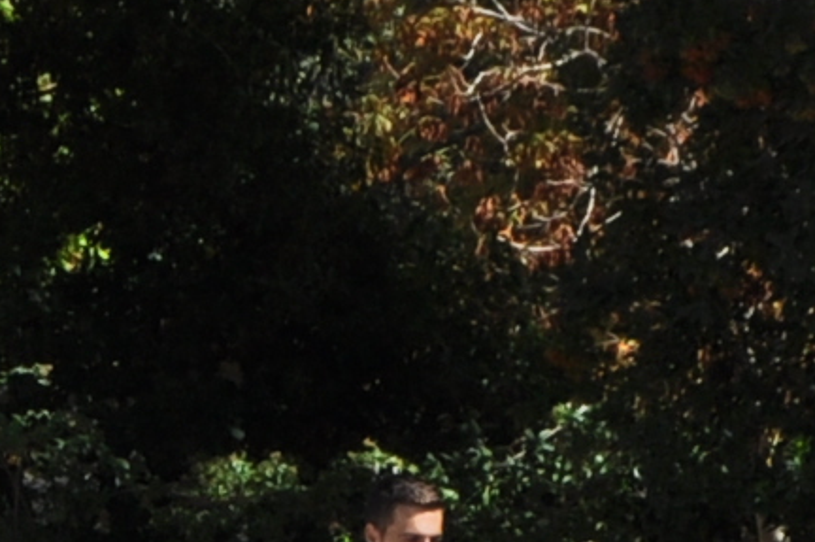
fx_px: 6558
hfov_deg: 7.1
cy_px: 1280
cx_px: -202
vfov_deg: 4.6
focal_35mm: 290
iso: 200
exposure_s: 1/200
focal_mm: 26
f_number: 11
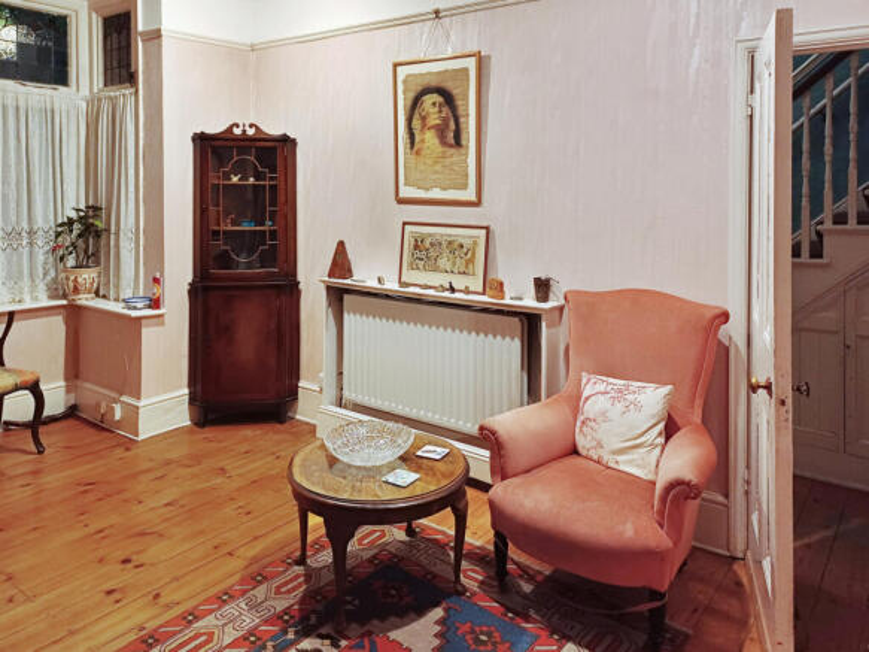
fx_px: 627
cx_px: 434
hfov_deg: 69.4
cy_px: 326
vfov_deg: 54.9
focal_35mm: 25
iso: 320
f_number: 1.8
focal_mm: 4.65
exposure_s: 1/33
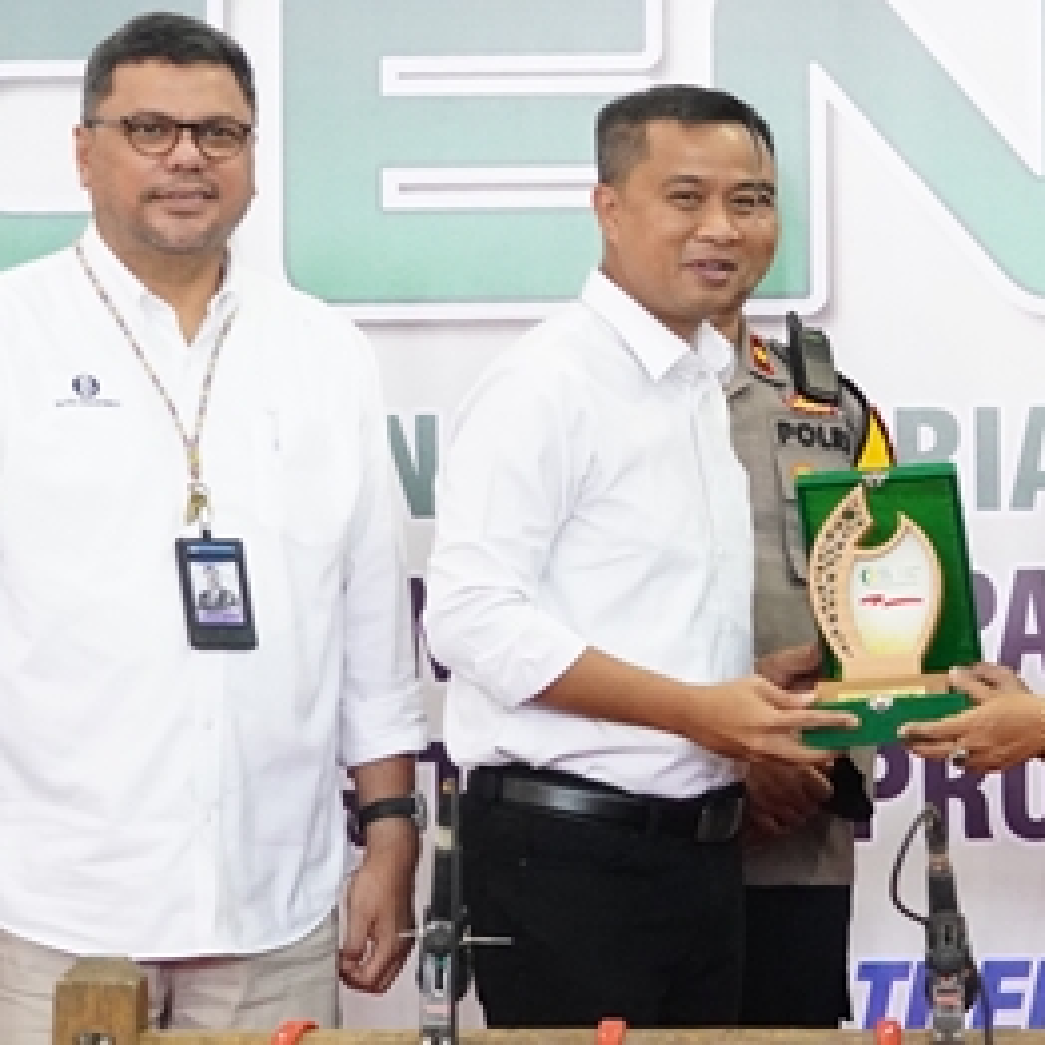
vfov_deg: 11.0
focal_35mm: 159
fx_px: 5432
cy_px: 309
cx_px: 901
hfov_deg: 10.9
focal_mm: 51
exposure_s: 1/125
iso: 6400
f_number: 4
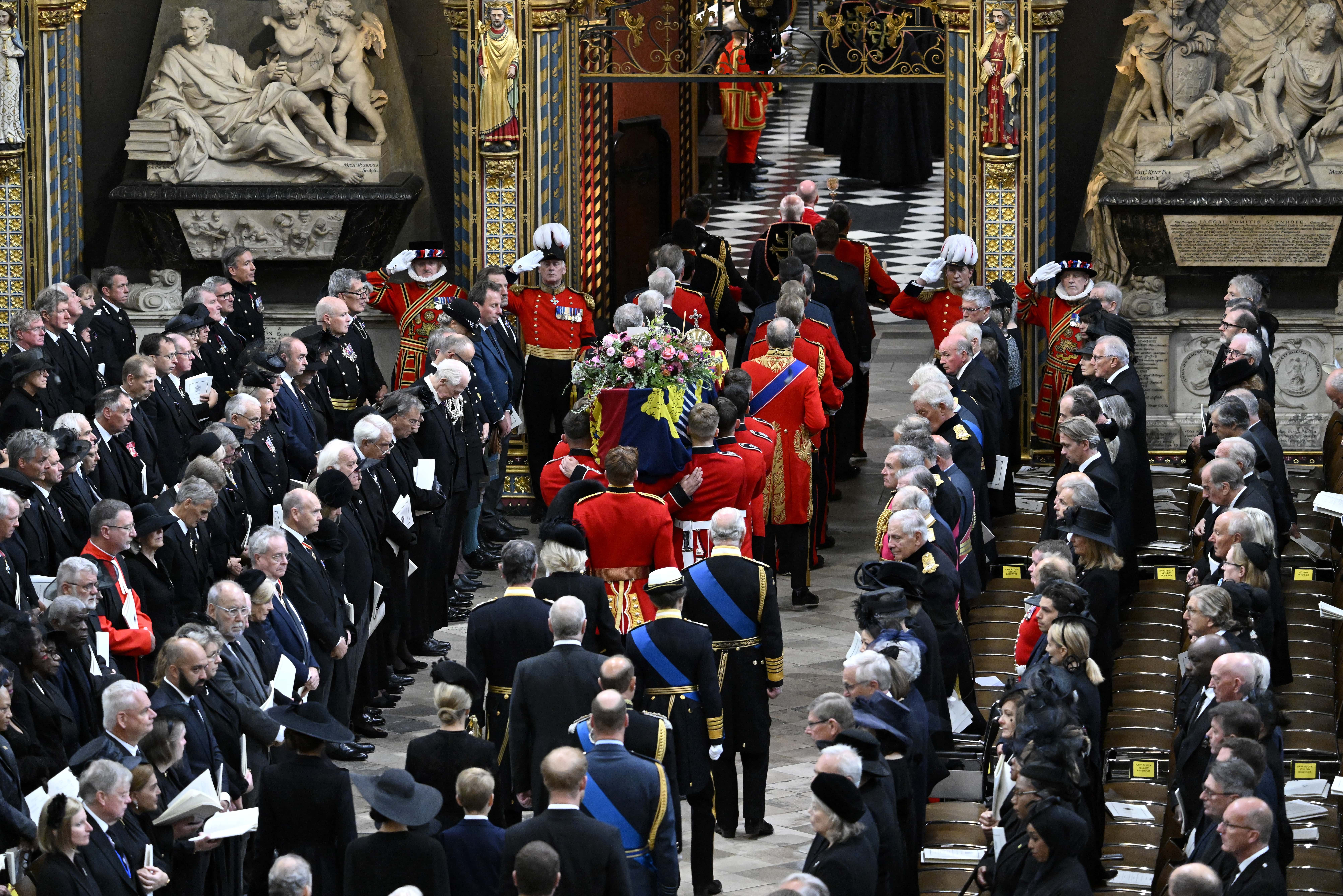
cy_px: 448
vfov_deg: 7.8
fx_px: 6528
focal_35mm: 175
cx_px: 672
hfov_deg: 11.7
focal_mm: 175
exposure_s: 1/200
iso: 8000
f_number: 4.8
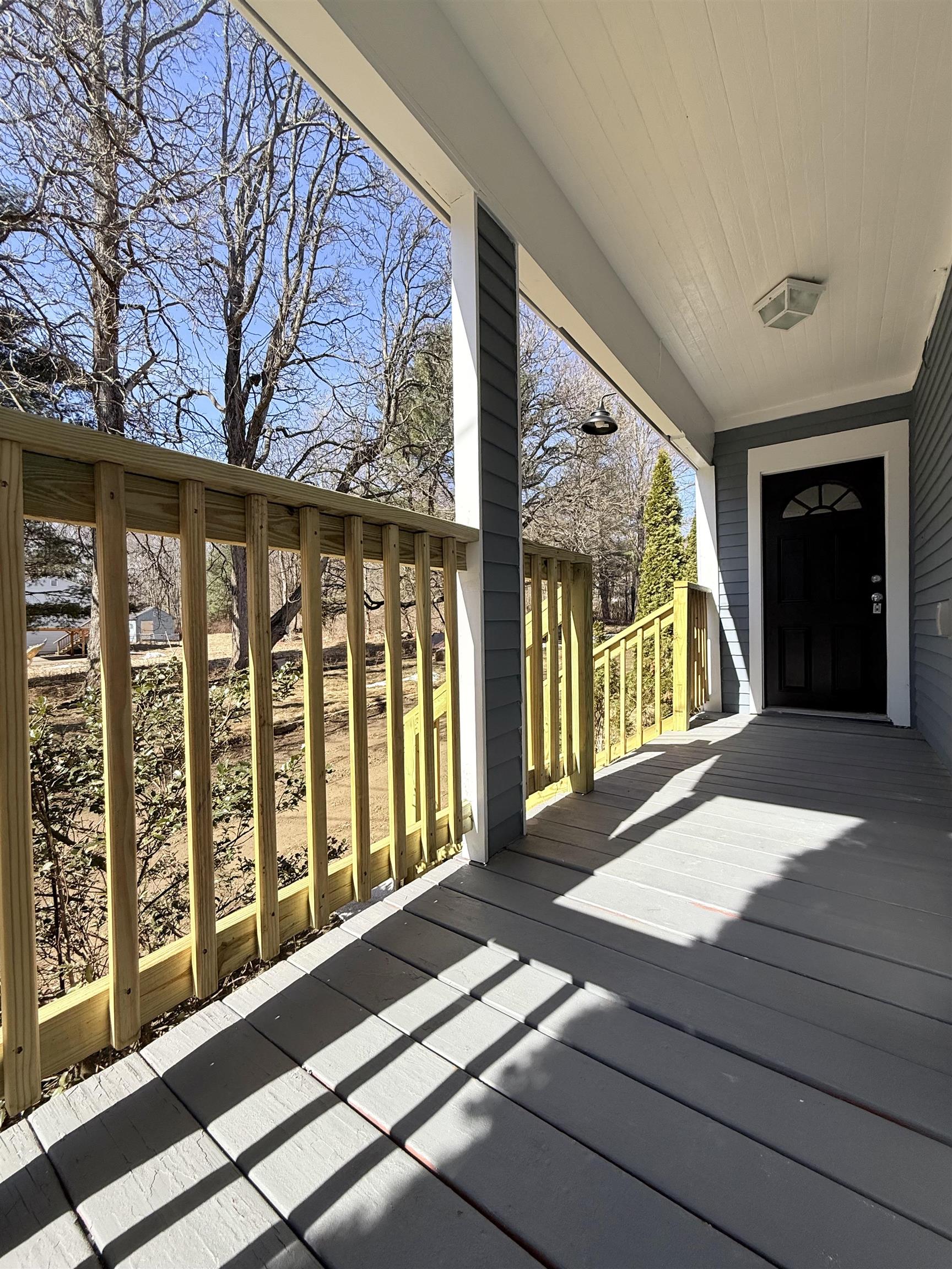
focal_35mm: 14
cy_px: 634
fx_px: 513
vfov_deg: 102.1
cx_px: 476
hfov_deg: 85.7
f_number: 2.2
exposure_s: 1/1572
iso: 64
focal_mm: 2.22
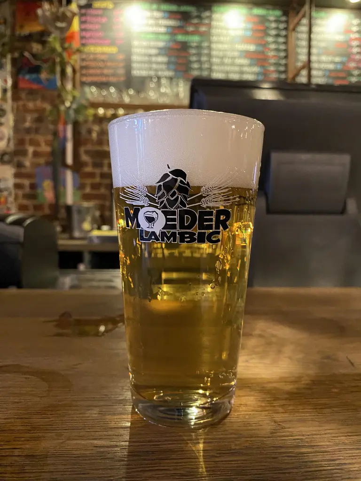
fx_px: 362
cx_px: 180
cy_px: 240
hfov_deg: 53.1
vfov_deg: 67.3
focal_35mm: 26
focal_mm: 4.25
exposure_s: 1/25
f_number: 1.8
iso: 500
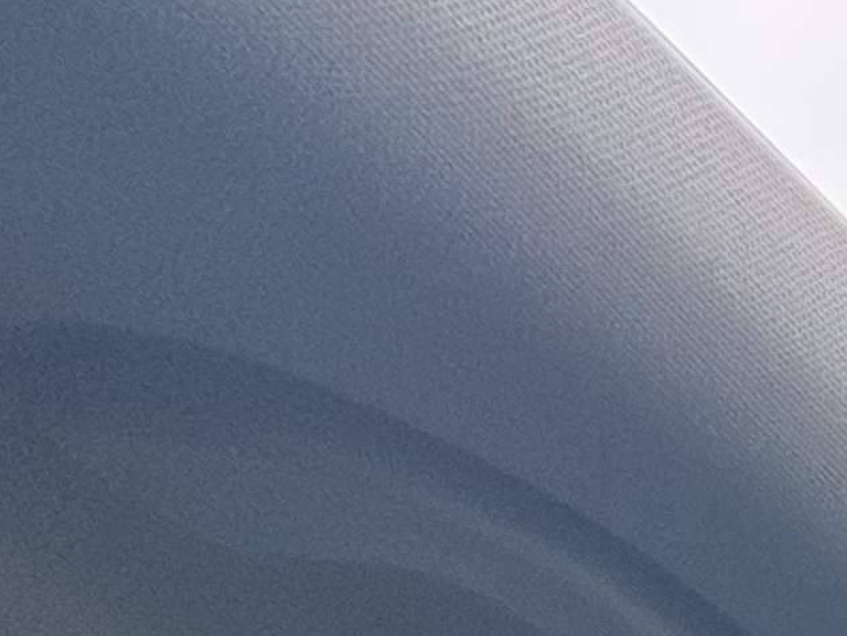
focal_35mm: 89
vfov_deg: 10.7
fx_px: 2179
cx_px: 2598
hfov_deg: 11.2
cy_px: 1953
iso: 40
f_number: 2.2
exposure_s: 1/591
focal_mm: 2.22
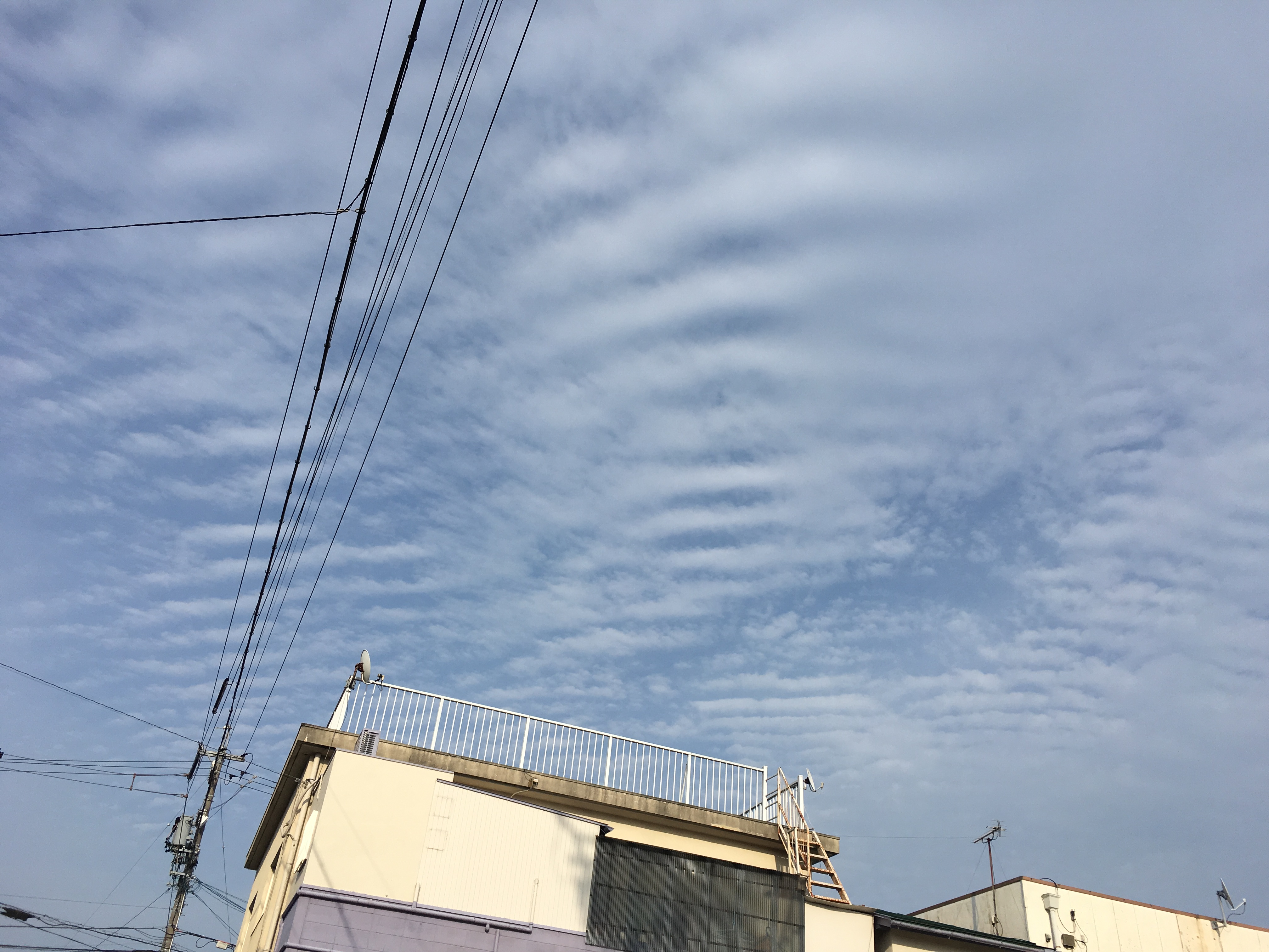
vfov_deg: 48.2
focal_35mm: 29
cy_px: 476
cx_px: 634
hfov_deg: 61.7
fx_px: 1063
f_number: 2.2
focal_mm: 4.15
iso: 25
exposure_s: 1/2404
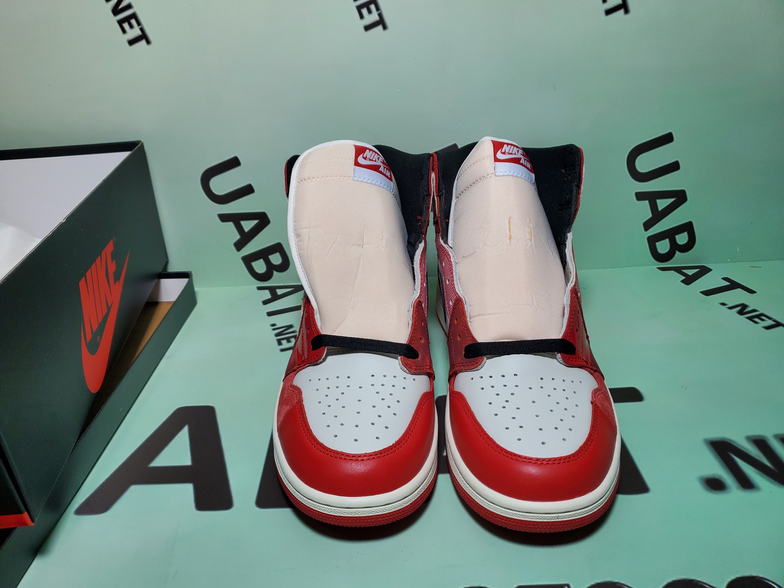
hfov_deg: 67.3
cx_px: 392
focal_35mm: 26
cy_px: 294
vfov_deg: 53.1
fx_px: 589
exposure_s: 1/665
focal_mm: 4.3
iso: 50
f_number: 1.5
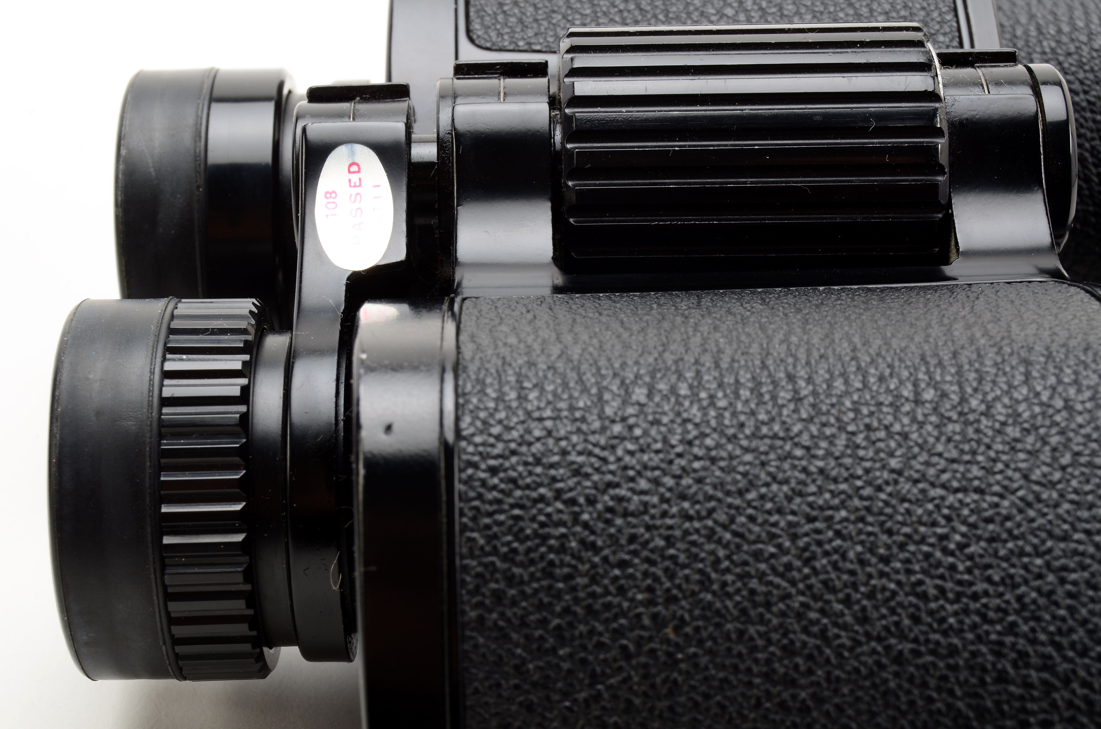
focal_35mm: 82
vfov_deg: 16.5
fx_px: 2518
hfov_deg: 24.7
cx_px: 550
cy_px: 364
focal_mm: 55
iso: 100
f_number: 18
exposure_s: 1/160
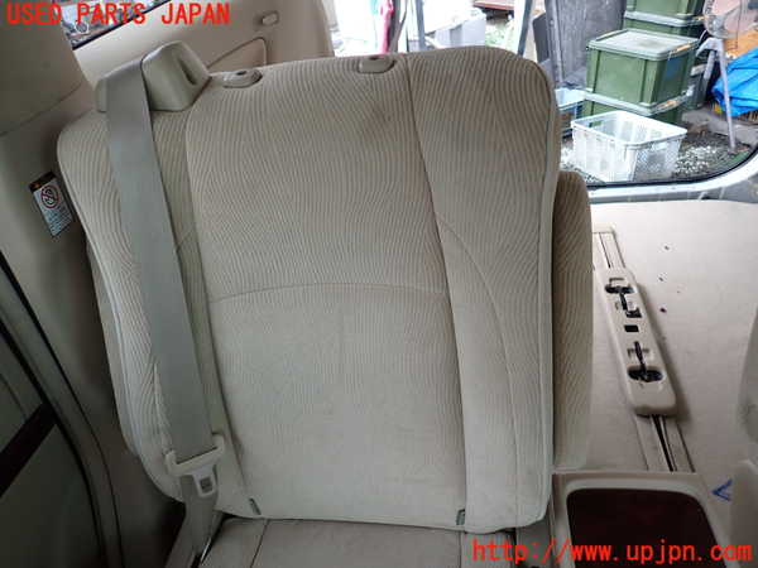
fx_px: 547
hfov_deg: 69.4
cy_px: 284
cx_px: 379
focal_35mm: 25
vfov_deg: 54.9
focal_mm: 4.5
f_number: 2
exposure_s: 1/40
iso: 200
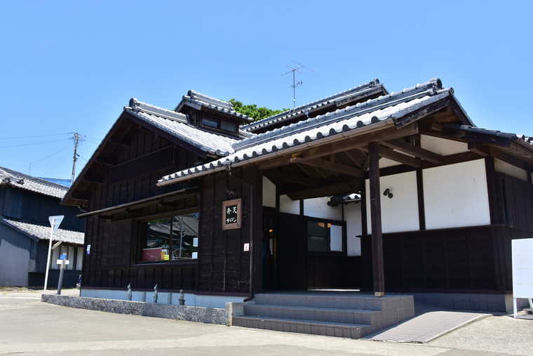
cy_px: 178
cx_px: 266
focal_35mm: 33
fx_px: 489
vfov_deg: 40.0
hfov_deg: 57.2
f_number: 5
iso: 100
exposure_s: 1/400
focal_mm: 22
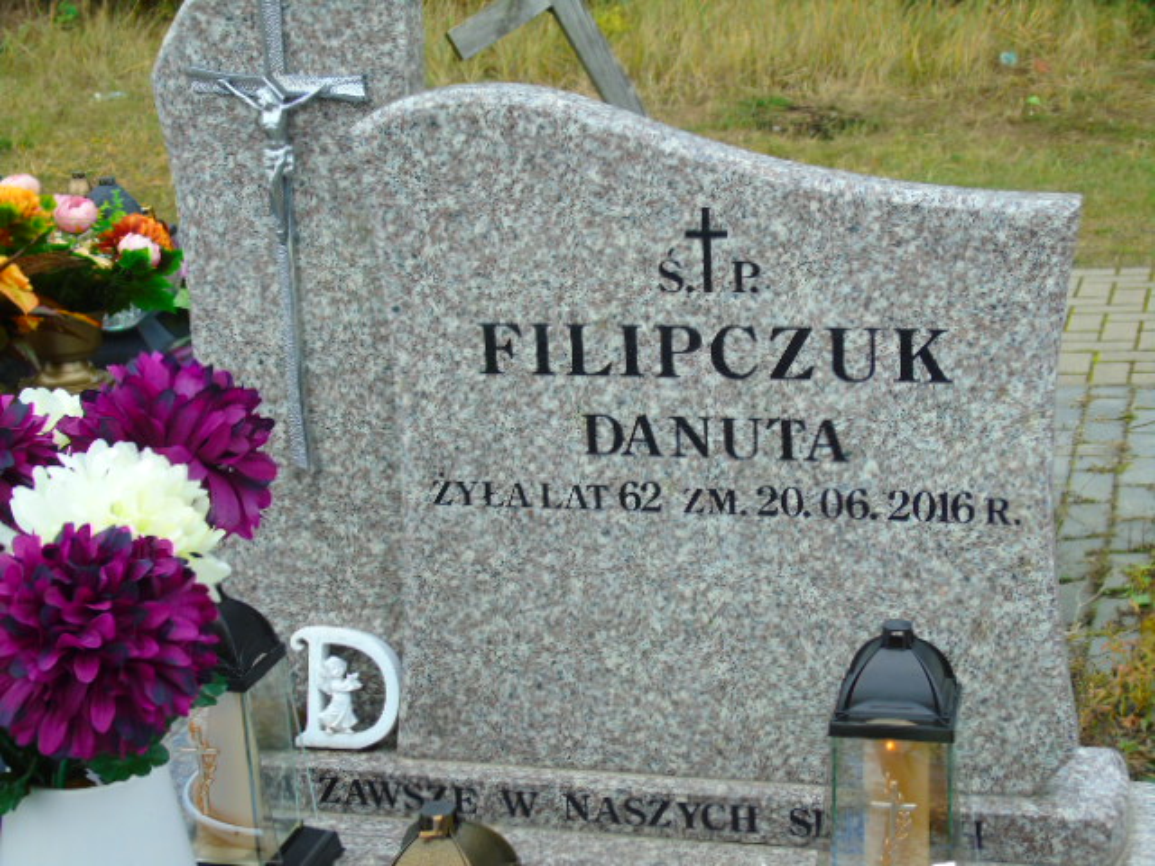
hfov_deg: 27.4
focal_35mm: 71
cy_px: 433
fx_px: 2369
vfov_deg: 20.7
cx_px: 578
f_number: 4.7
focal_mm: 13
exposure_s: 1/30
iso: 80
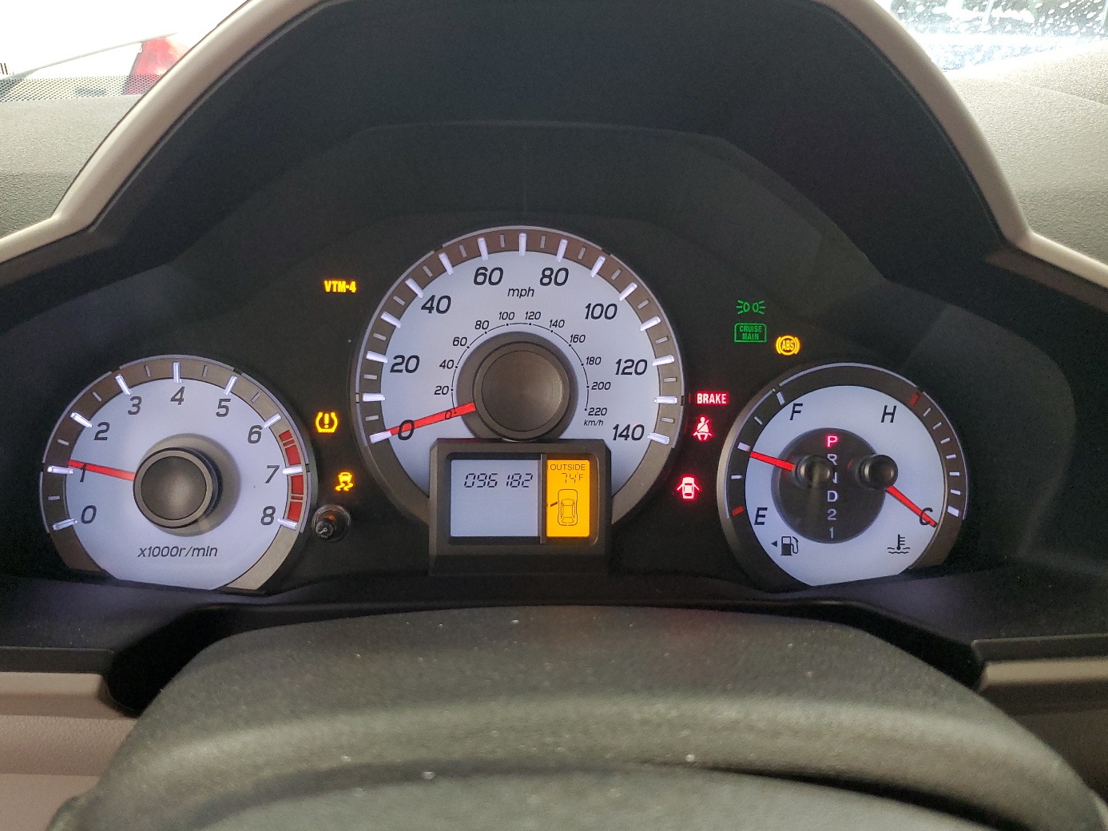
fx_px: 960
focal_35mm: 30
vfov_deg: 46.8
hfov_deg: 59.9
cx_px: 511
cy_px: 431
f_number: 1.5
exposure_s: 1/60.2
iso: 171
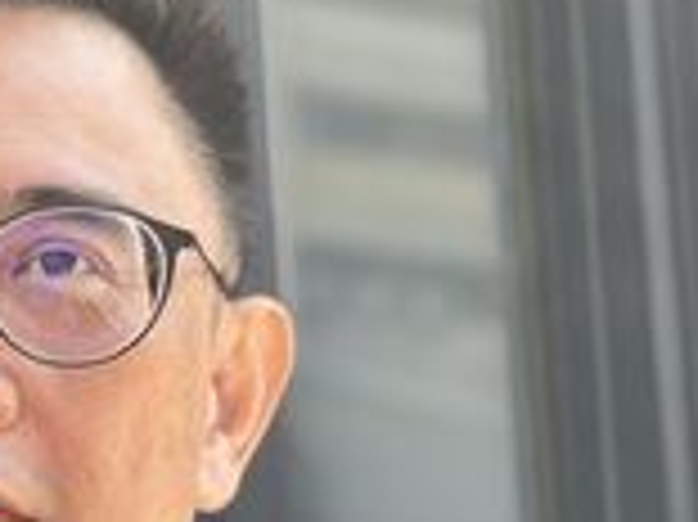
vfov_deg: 7.9
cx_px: -81
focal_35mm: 186
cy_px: 693
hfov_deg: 10.5
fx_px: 3748
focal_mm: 6.86
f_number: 1.78
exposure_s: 1/390
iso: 80
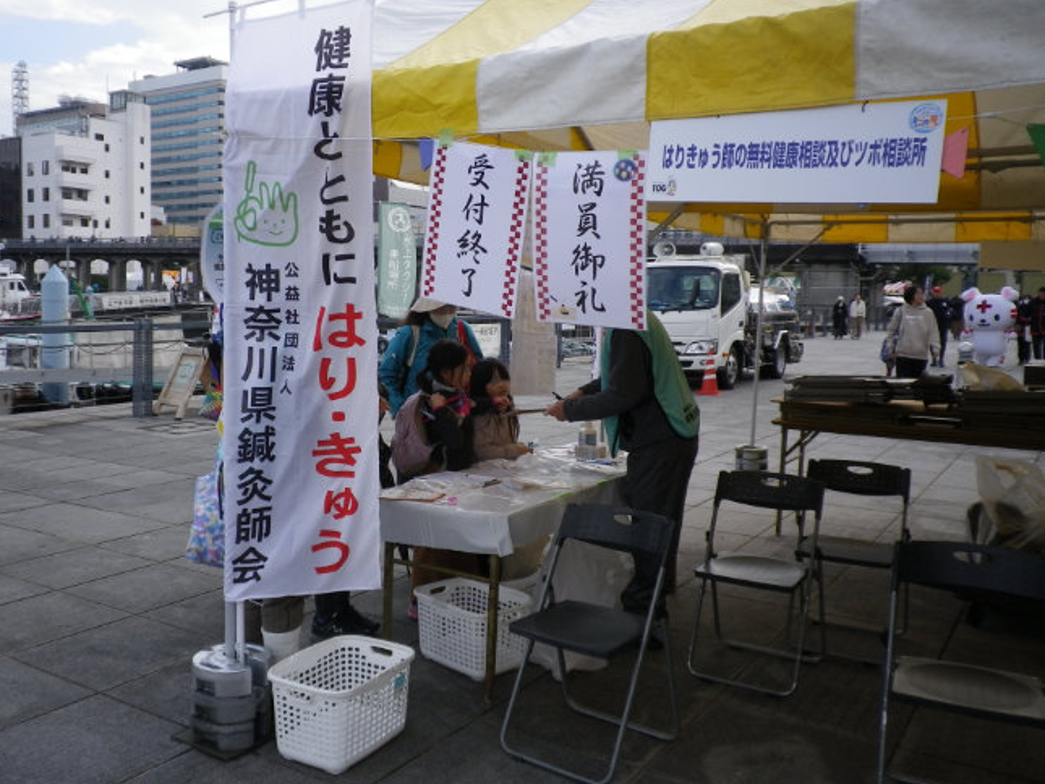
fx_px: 1147
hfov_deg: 48.9
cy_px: 364
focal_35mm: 38
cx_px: 481
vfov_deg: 37.7
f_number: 3.9
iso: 80
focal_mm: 6.4
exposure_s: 1/80
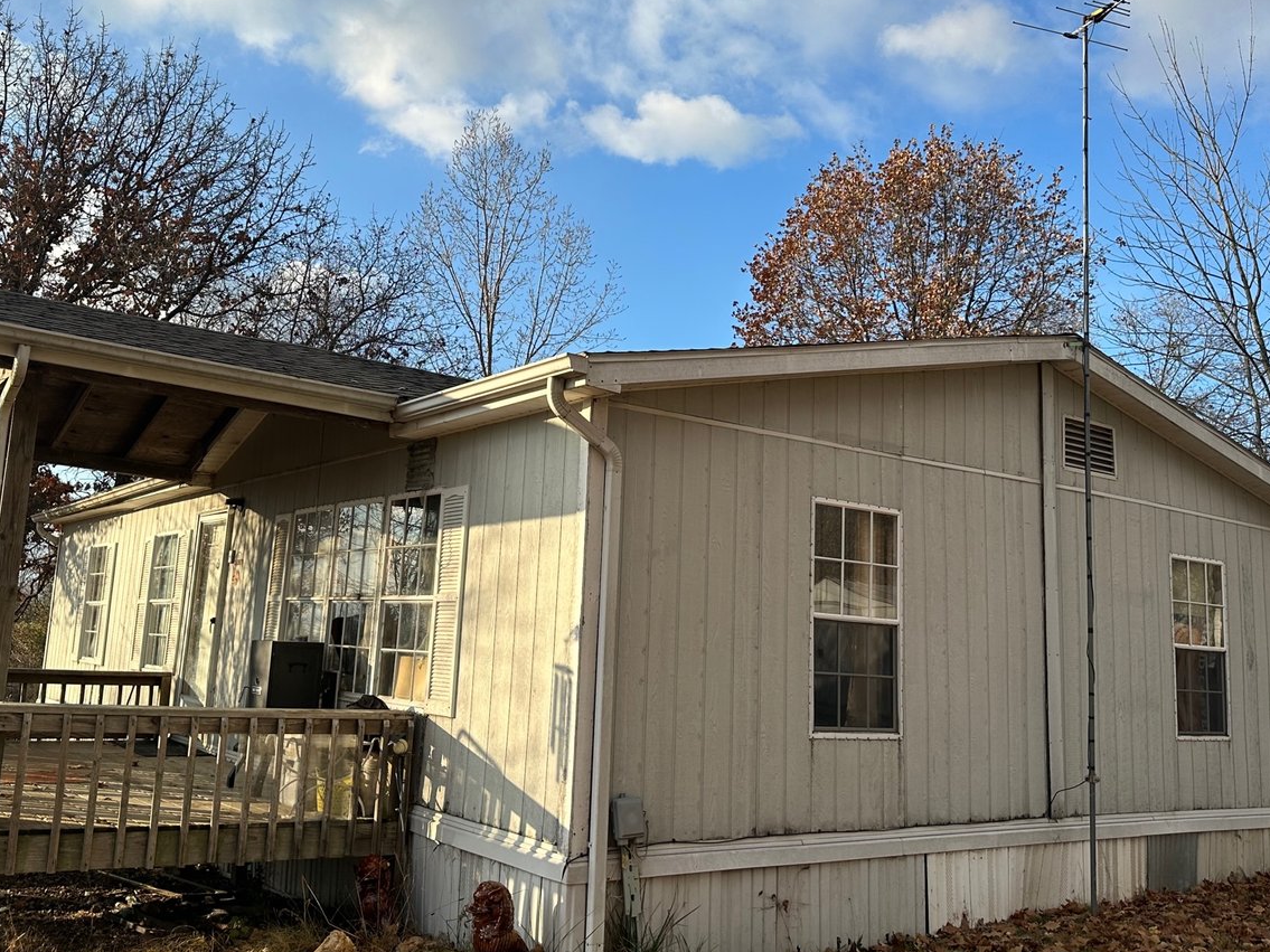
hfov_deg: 56.7
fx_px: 1174
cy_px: 432
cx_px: 556
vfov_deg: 44.1
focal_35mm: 32
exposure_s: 1/2732
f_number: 1.78
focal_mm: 6.86
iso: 80
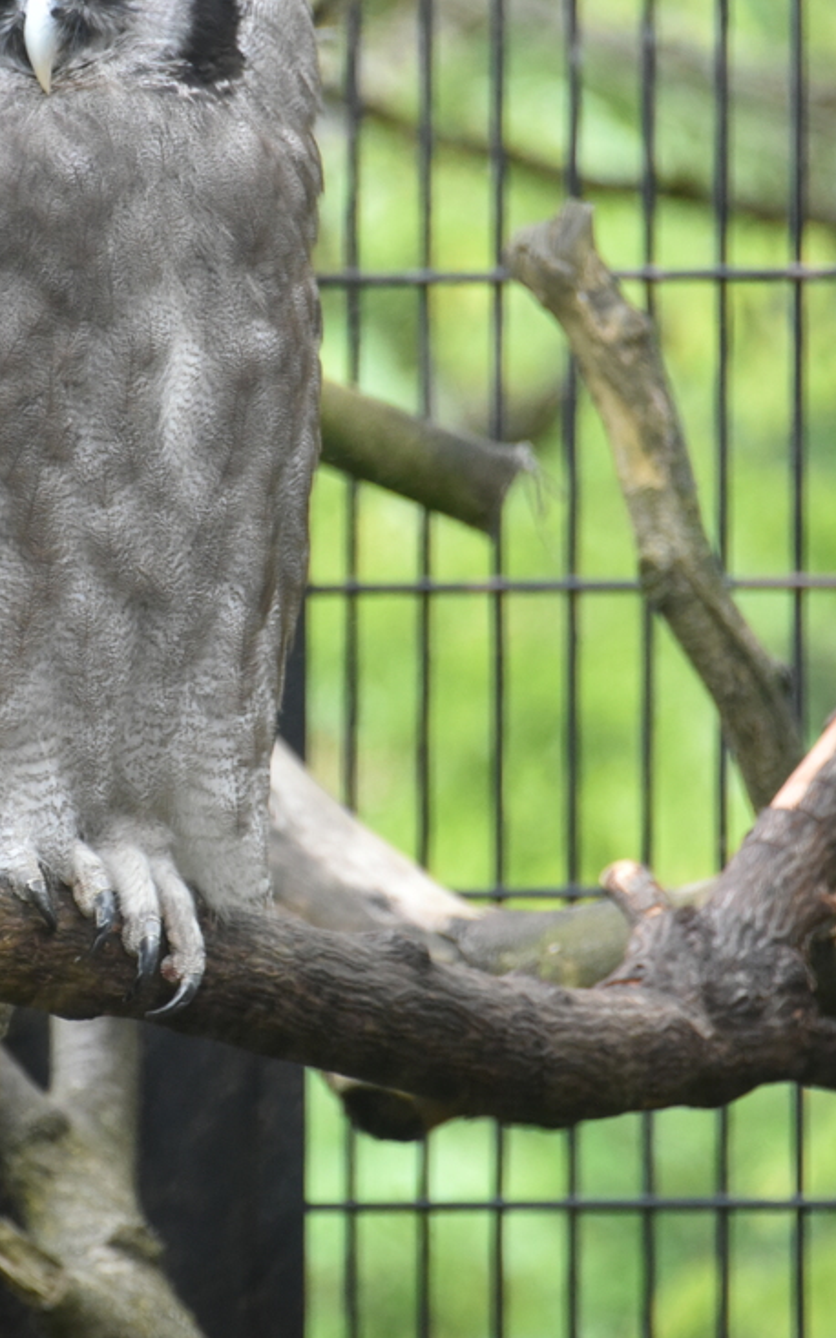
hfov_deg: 2.5
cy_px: 493
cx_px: 100
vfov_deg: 3.9
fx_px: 19470
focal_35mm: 534
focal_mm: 300
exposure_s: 1/640
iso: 3200
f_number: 5.6
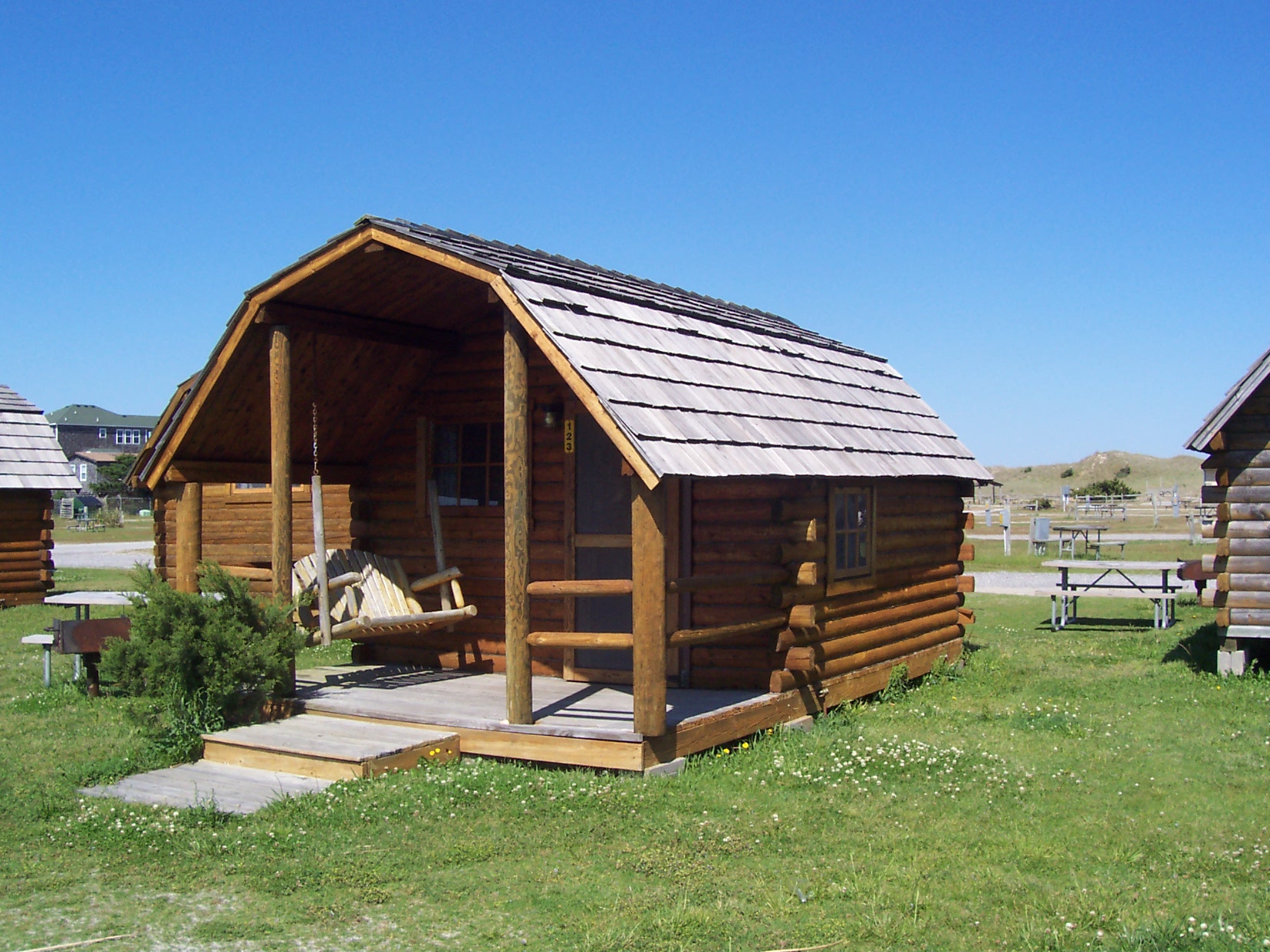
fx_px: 1357
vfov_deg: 38.7
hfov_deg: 50.1
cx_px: 635
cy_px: 476
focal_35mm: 37
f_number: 5.6
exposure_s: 1/500
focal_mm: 5.6
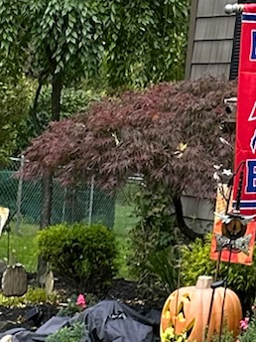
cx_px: 36
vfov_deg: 10.4
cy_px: 987
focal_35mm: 143
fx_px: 1410
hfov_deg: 10.3
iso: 100
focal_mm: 6.86
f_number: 1.78
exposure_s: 1/121
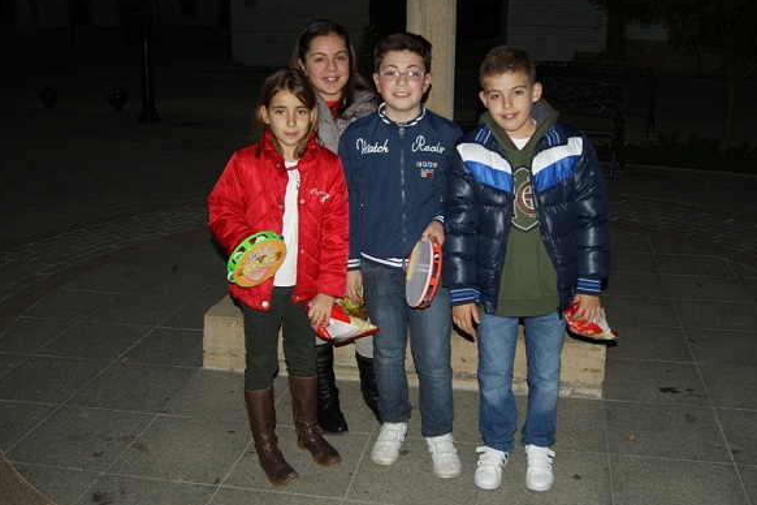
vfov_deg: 35.9
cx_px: 384
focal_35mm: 37
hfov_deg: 51.9
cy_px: 252
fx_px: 778
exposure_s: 1/60
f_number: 5.6
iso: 400
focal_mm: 24
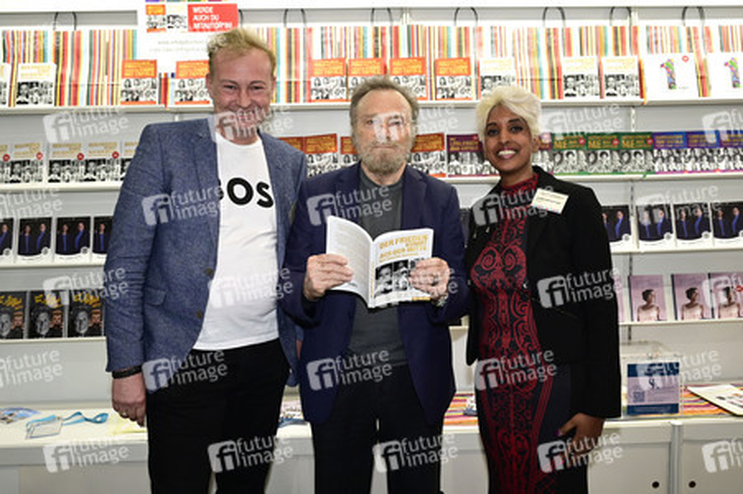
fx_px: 588
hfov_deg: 64.6
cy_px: 247
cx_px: 372
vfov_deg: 45.6
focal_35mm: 28
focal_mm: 28.5
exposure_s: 1/200
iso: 1600
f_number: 5
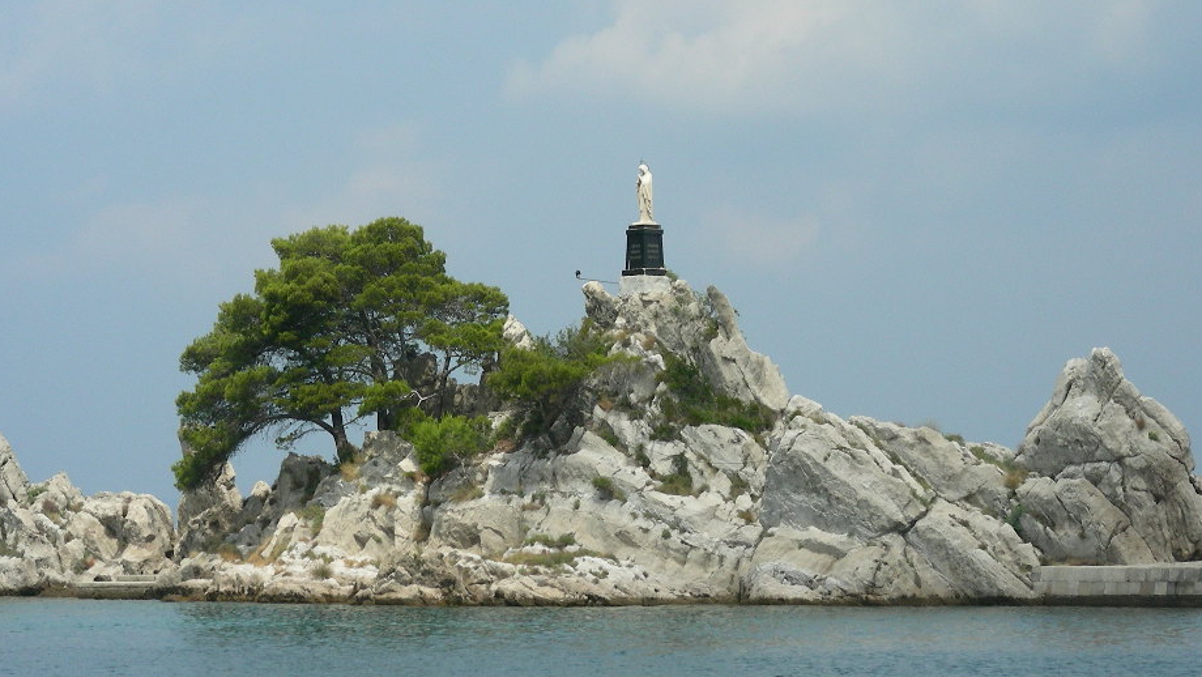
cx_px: 571
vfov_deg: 8.9
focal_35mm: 137
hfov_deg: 15.7
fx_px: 4368
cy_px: 322
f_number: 5.6
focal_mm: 18.9
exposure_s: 1/378
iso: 50
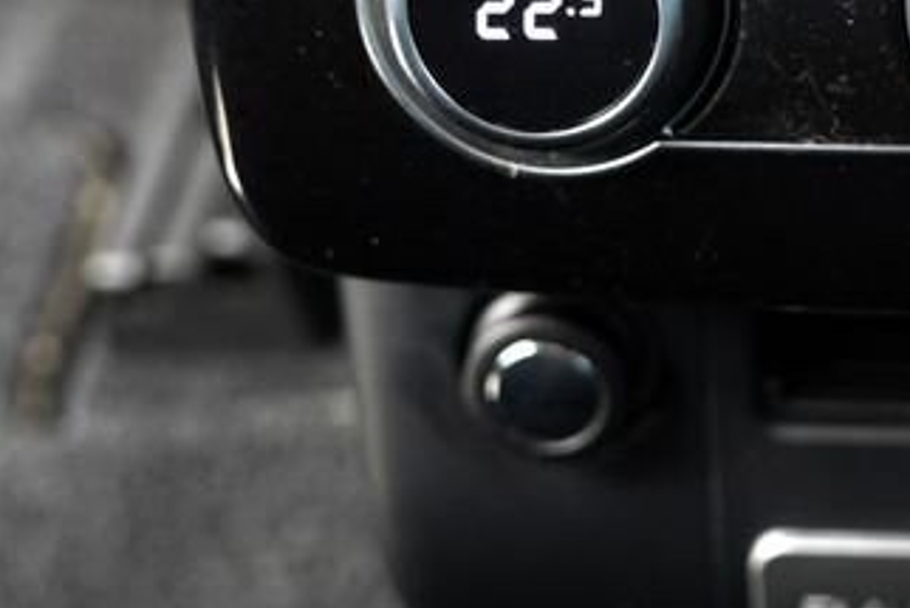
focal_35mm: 89
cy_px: -34
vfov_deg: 15.0
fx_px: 2251
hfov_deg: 21.5
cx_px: 1034
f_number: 2.8
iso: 400
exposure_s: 1/30
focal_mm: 28
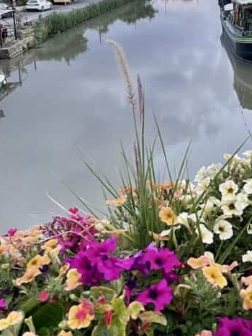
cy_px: 93
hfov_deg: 25.4
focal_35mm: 57
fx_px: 554
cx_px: 186
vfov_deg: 33.3
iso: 125
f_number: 1.6
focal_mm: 4.2
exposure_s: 1/71
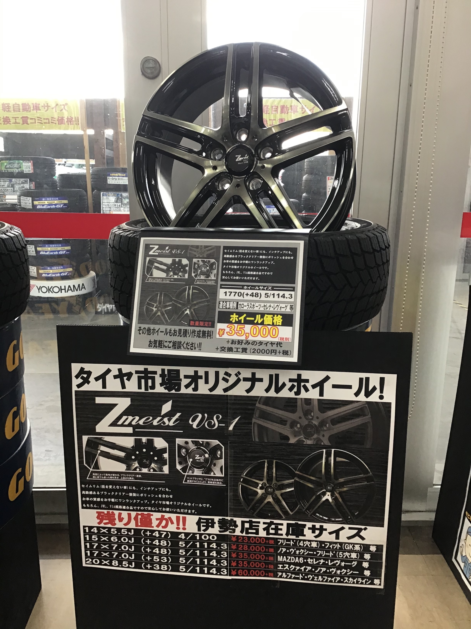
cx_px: 236
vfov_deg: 58.4
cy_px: 314
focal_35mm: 31
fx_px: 562
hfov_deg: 45.4
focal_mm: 3.3
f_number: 2.4
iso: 32
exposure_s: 1/40
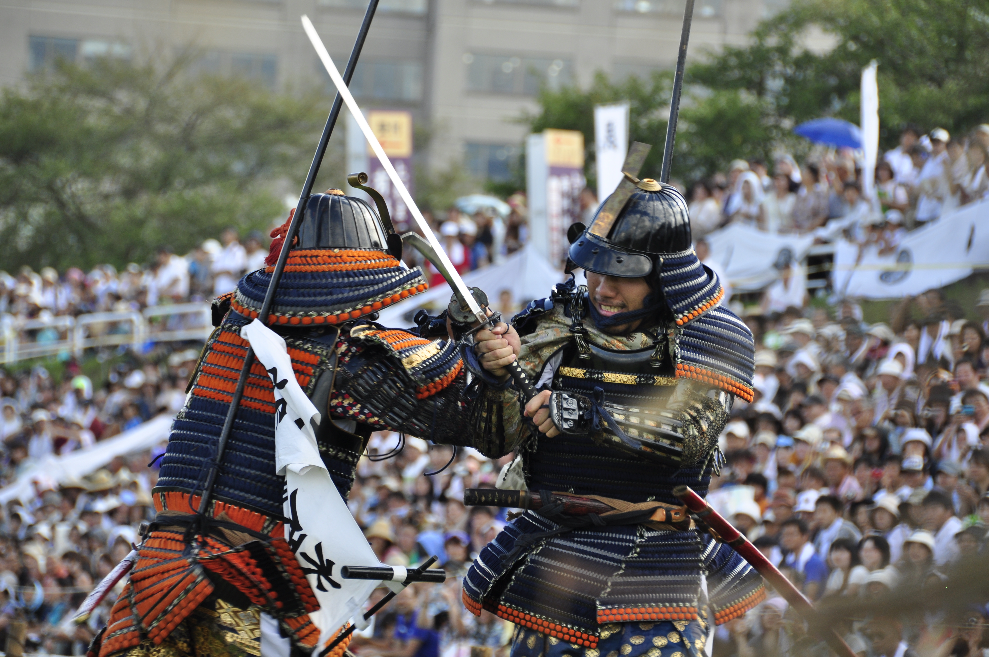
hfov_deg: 10.2
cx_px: 494
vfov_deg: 6.8
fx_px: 5556
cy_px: 328
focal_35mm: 202
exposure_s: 1/250
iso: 200
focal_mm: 135
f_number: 5.6
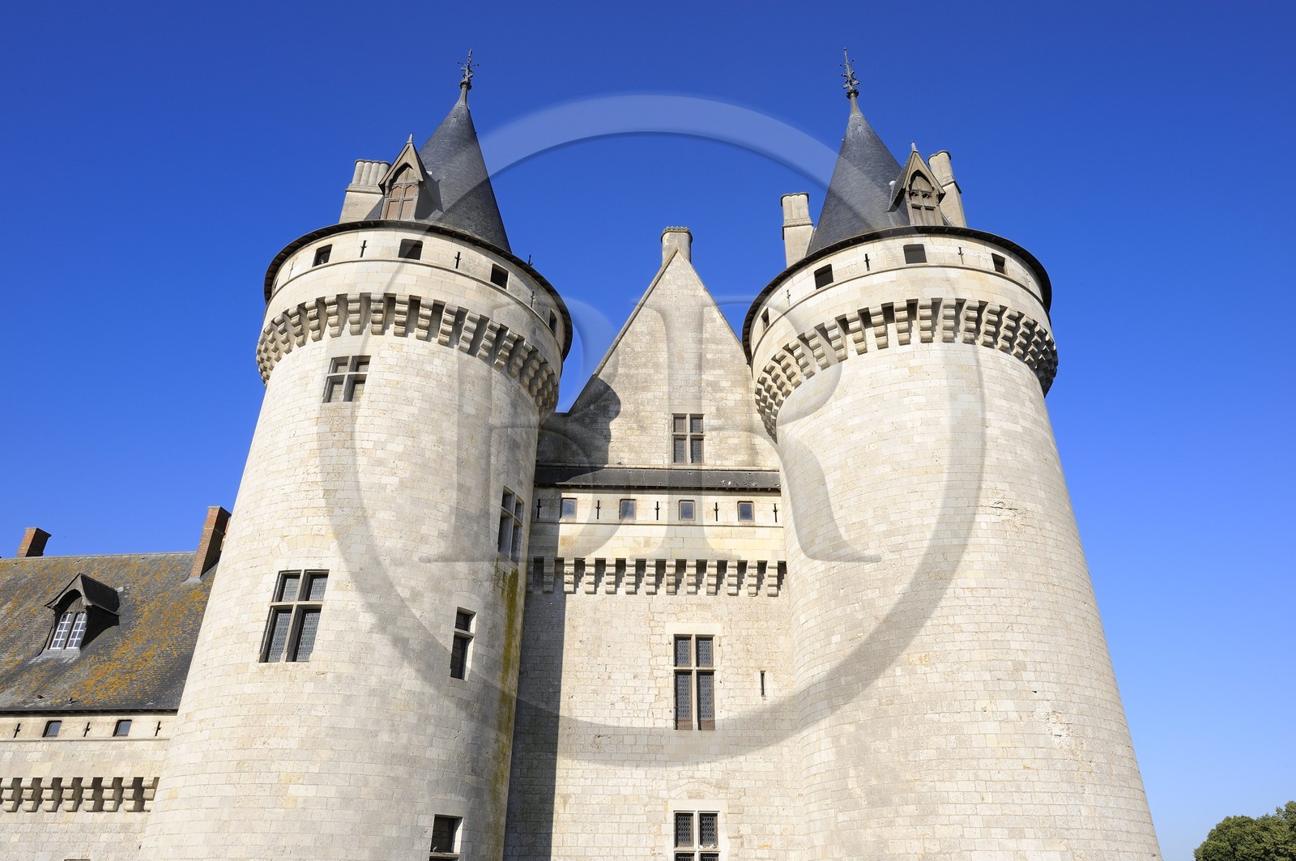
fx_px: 827
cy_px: 430
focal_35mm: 23
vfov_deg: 55.0
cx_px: 648
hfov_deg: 76.2
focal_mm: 23
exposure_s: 1/160
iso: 200
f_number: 14
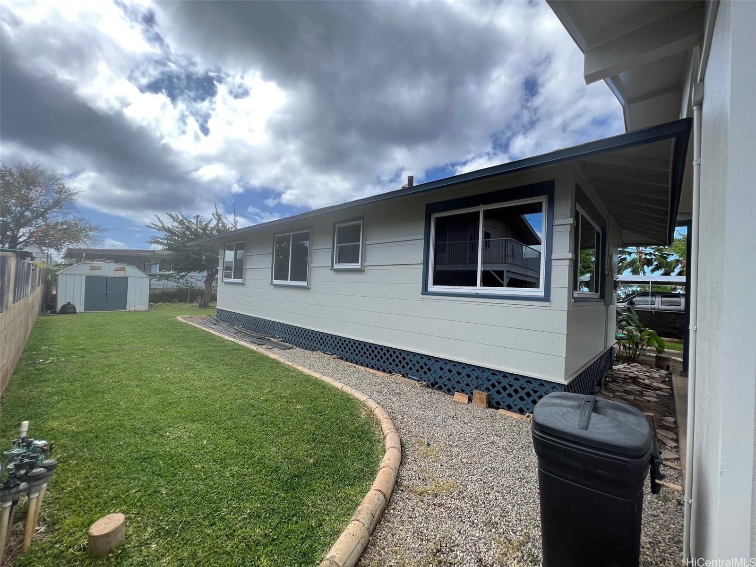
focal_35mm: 13
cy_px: 284
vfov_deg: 89.9
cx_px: 378
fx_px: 284
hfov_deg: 106.2
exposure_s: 1/708
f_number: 1.8
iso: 32
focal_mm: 1.57
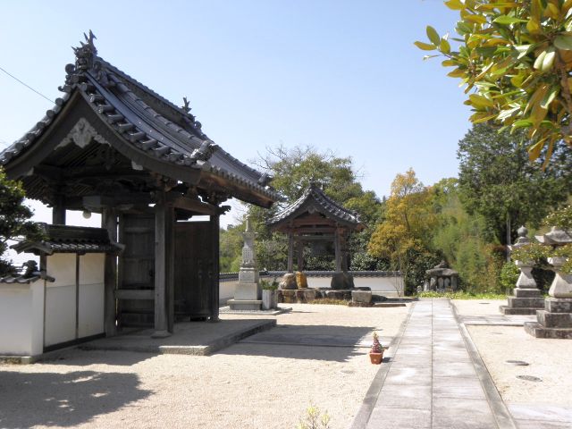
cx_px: 286
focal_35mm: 35
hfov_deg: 52.6
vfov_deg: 40.7
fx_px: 578
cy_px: 214
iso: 64
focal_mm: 6.24
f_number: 5.6
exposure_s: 1/160
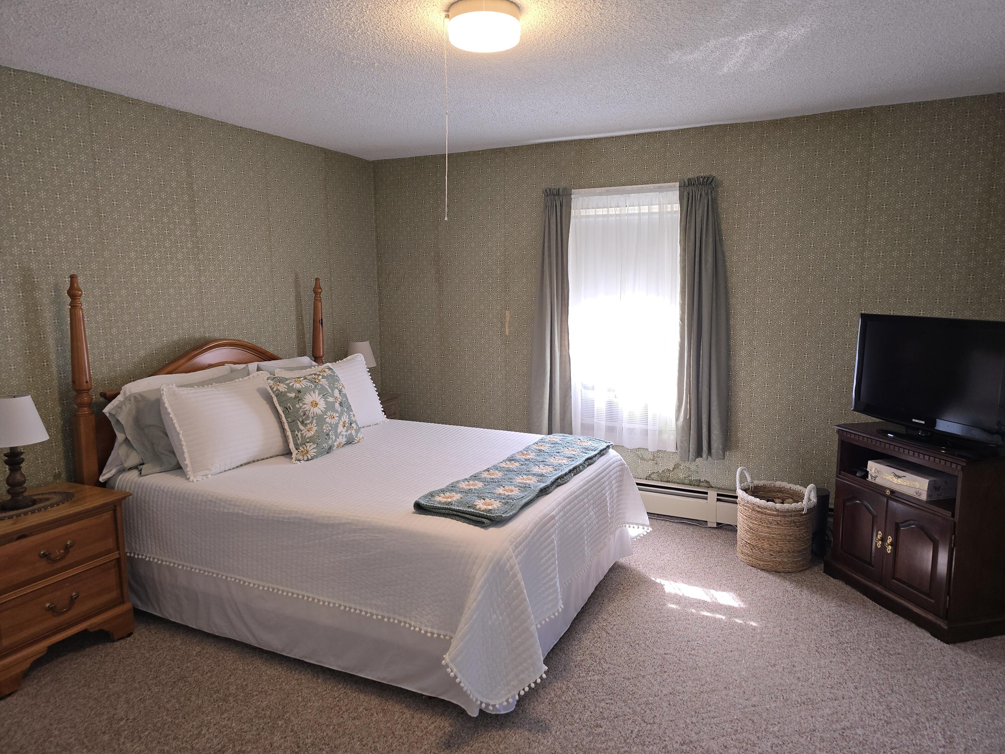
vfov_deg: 58.9
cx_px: 502
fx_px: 668
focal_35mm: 23
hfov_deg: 73.9
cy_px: 377
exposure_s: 1/60
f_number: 1.7
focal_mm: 6.3
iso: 64
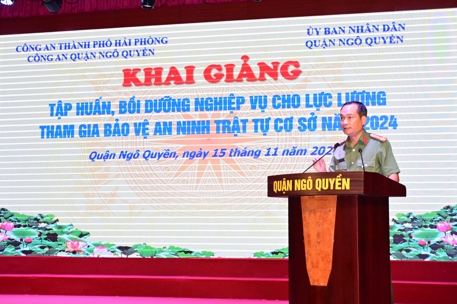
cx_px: 228
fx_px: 850
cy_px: 152
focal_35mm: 67
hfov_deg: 30.1
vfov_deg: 20.3
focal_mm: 45
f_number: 4.5
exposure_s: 1/200
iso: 1600
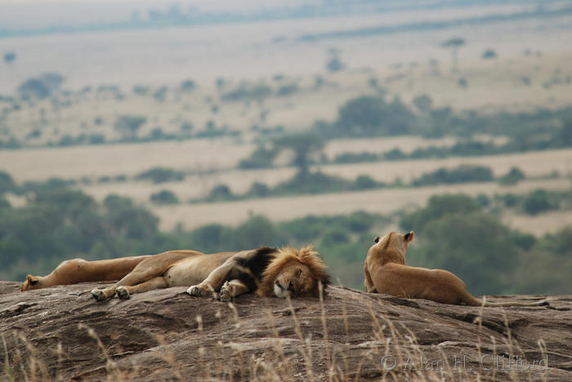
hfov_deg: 3.4
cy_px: 191
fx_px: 9541
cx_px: 286
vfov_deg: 2.3
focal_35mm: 600
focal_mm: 400
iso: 100
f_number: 5.6
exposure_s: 1/160
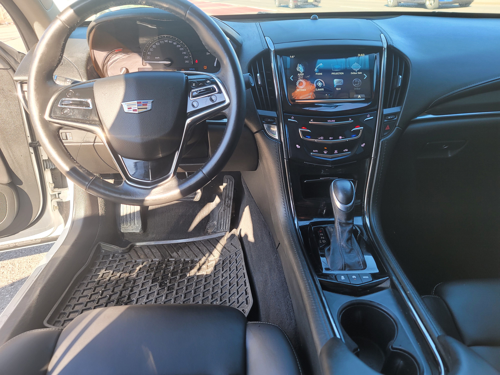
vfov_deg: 54.9
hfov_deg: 69.4
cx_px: 250
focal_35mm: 25
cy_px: 188
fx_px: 361
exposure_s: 1/120
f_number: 1.8
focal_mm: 7
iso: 50
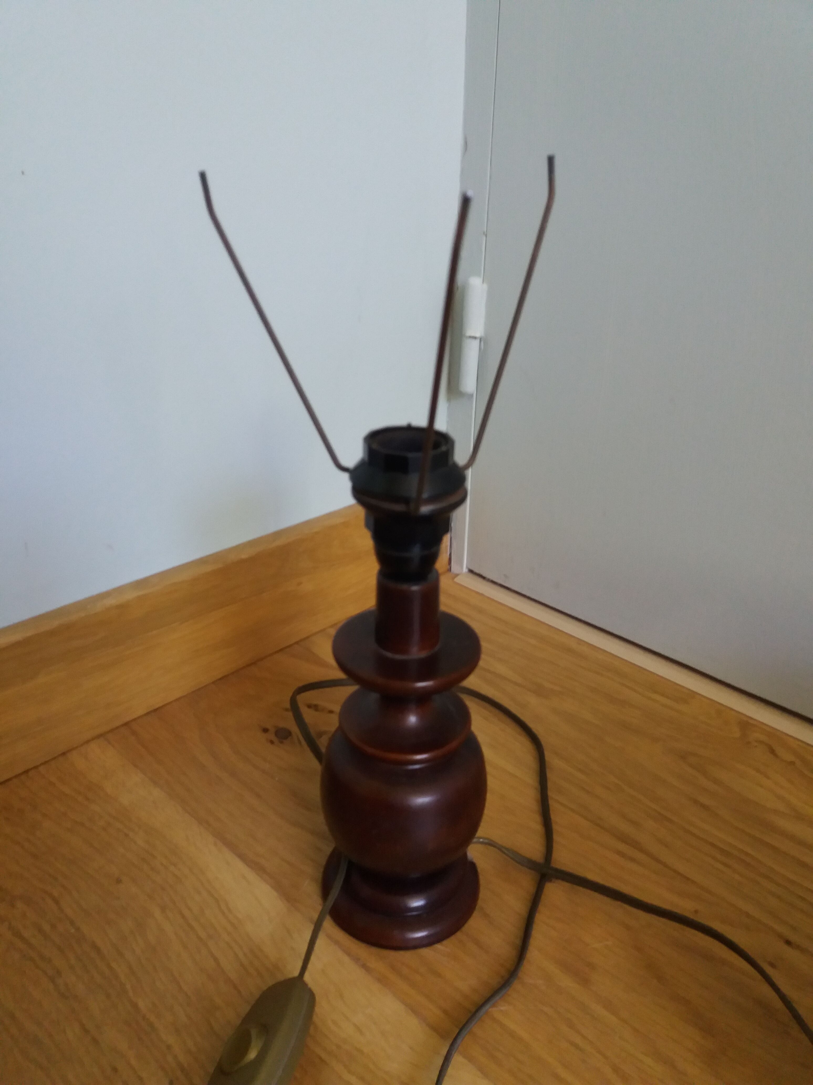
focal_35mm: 28
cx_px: 406
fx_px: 877
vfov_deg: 63.4
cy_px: 542
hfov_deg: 49.7
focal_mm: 3.7
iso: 160
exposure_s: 1/33
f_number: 1.9
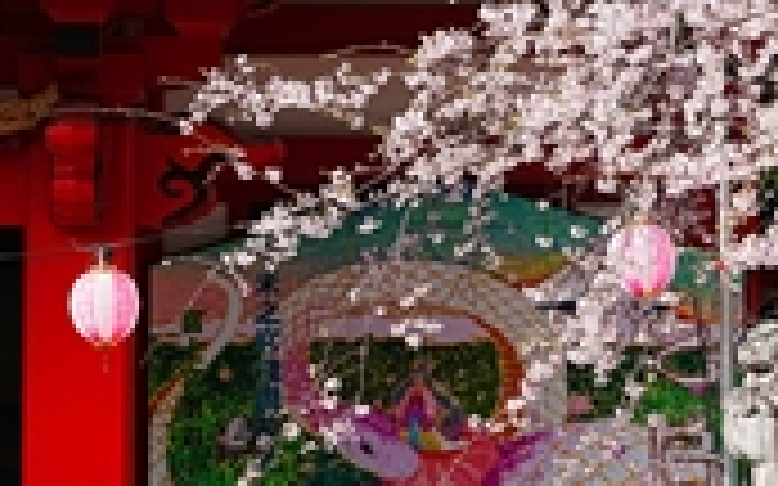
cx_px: 670
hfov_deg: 8.4
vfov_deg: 5.3
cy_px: 142
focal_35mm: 248
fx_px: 5257
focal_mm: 105
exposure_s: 1/250
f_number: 5.6
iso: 100
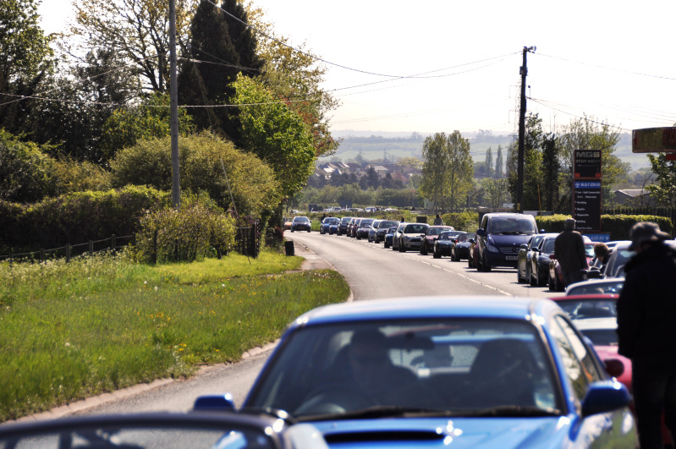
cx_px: 338
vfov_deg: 6.8
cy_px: 224
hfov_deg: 10.2
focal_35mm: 202
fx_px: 3799
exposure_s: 1/2000
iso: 200
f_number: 5.6
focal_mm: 135
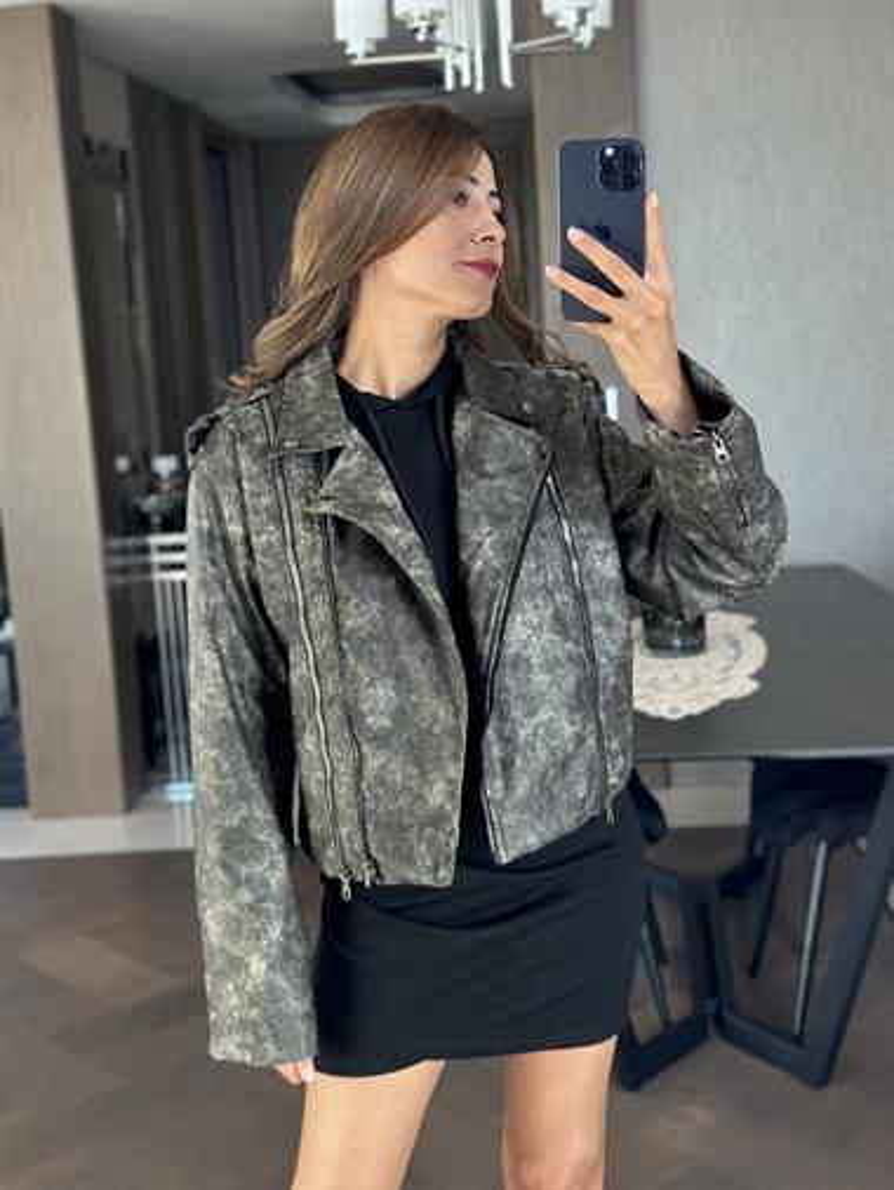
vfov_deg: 39.6
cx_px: 447
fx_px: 1651
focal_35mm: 48
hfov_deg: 30.3
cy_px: 595
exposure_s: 1/106
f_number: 1.78
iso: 125
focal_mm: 6.86
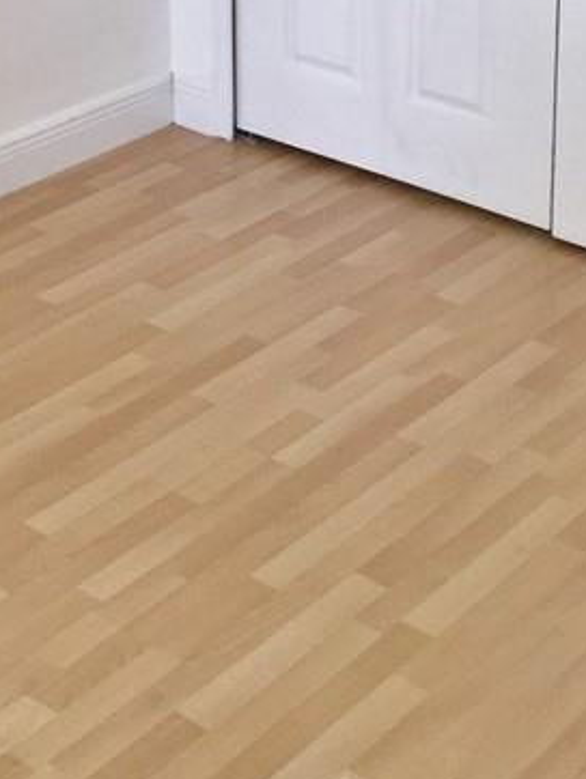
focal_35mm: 82
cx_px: 392
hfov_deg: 18.0
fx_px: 1849
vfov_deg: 22.1
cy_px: -138
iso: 50
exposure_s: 1/30
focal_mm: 4.15
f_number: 2.2
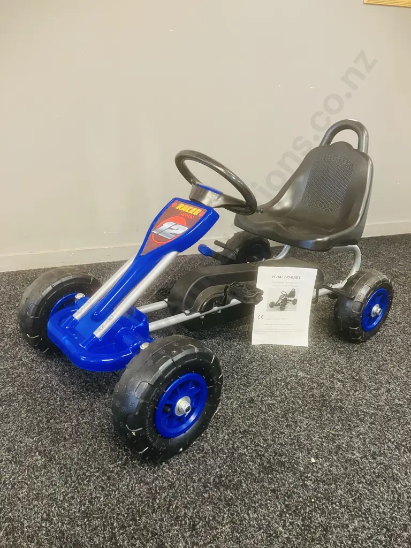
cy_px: 274
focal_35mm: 28
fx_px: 443
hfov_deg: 49.7
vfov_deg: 63.4
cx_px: 206
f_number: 1.8
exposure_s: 1/33
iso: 250
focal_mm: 3.99
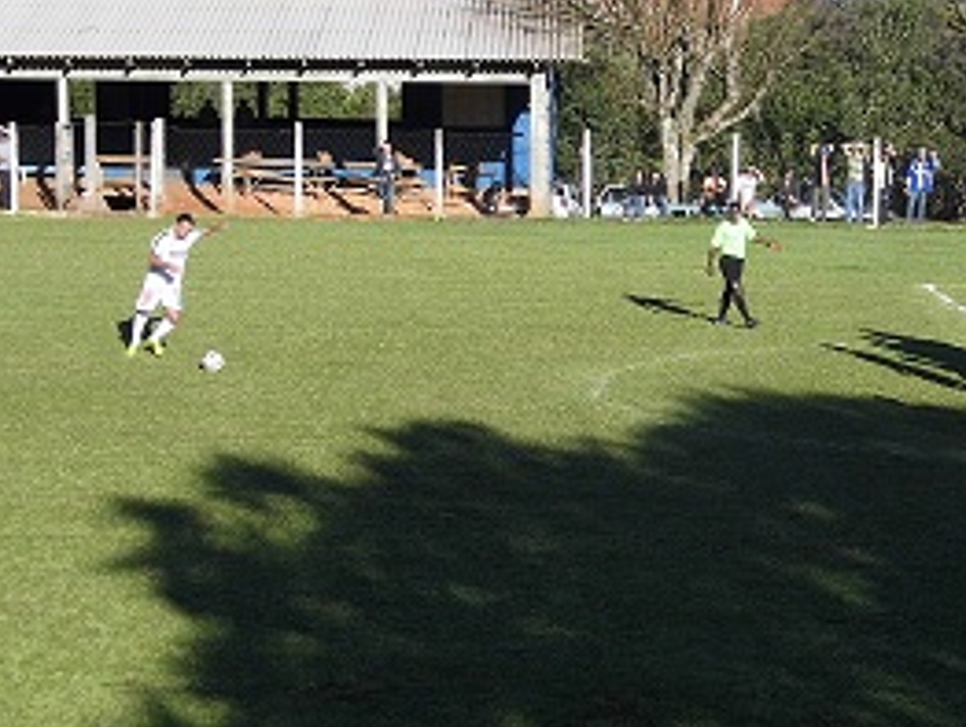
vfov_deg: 14.5
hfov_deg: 19.1
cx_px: 691
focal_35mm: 102
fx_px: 2849
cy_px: 424
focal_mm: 10.4
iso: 100
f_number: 3.9
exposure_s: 1/800
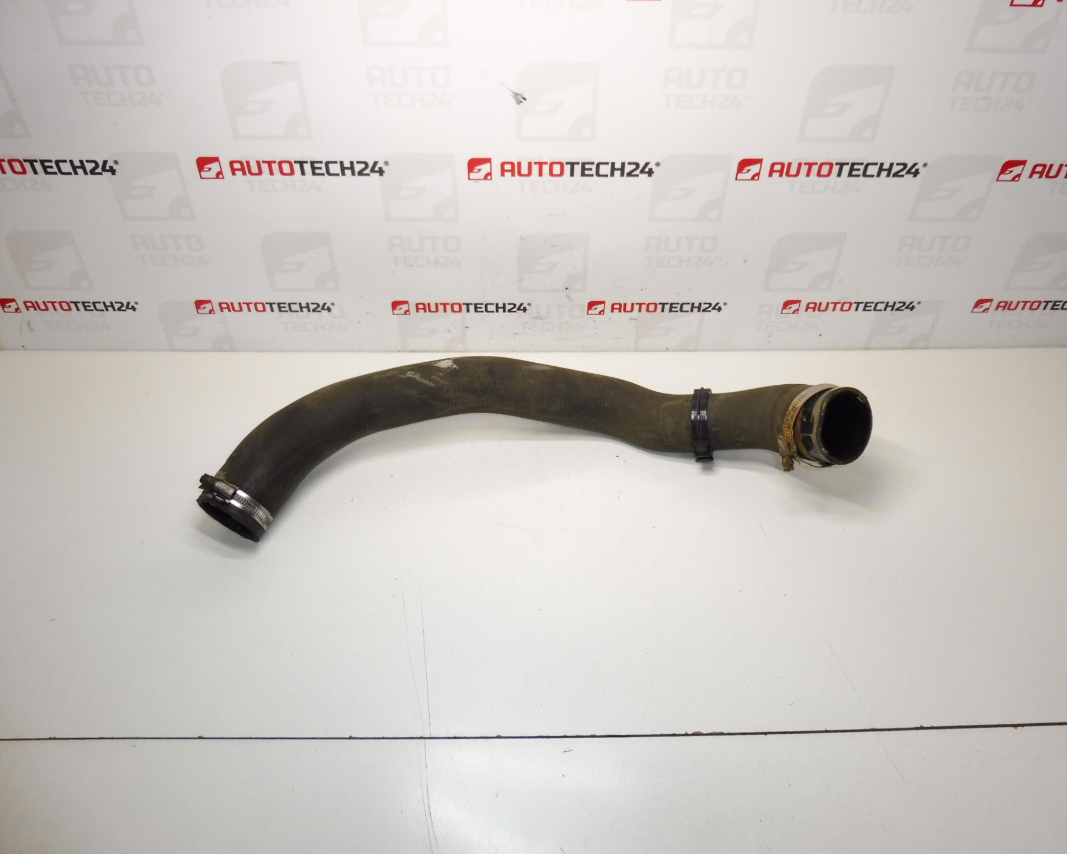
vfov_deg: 54.9
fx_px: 821
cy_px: 413
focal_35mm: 26
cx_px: 541
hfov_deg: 66.0
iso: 200
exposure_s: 1/100
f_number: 3.5
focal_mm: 4.3
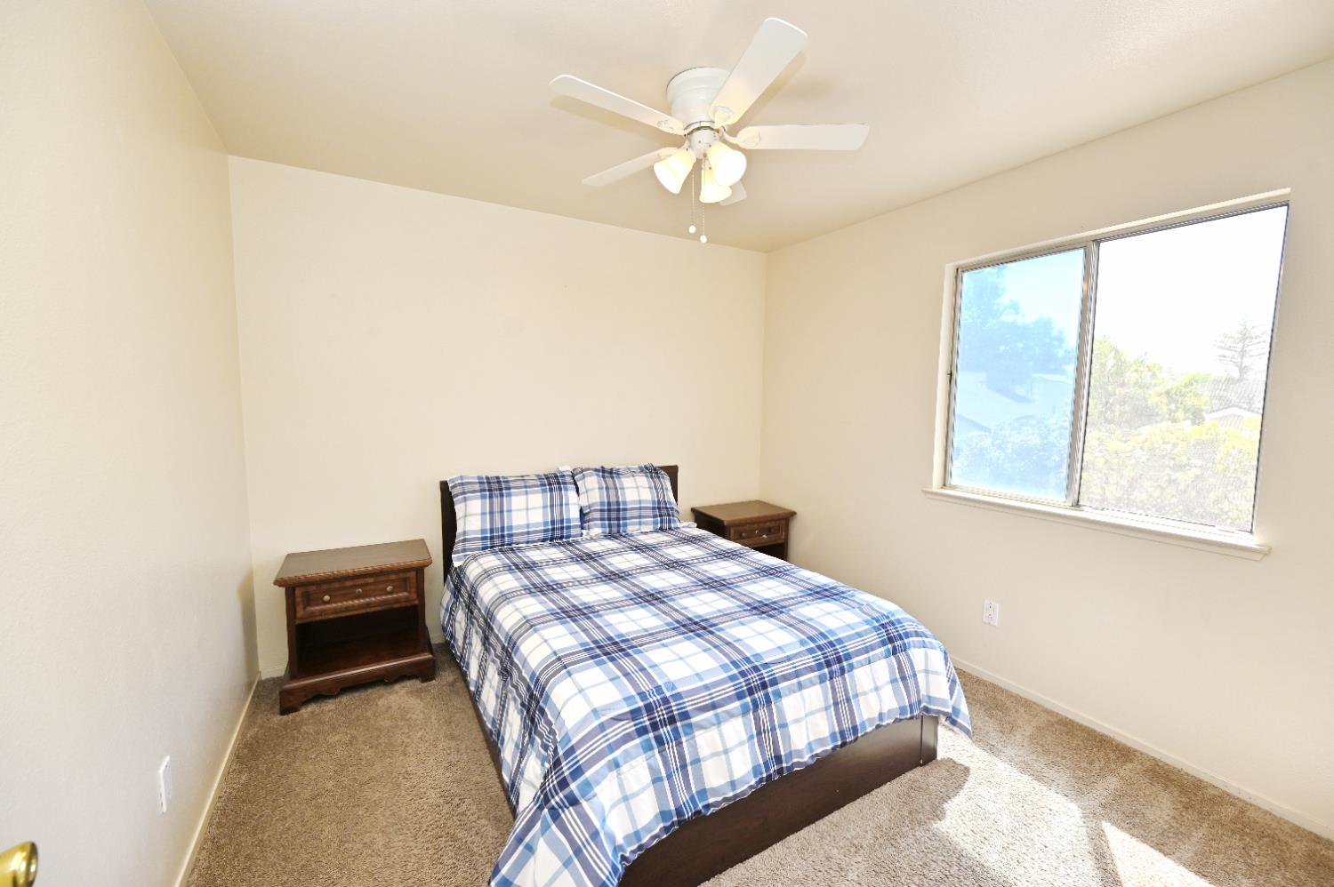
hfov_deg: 104.3
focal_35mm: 14
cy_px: 444
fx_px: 518
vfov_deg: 81.1
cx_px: 667
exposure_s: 1/125
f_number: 5.6
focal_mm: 14
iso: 200
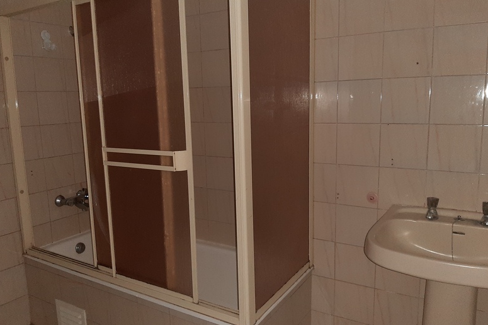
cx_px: 239
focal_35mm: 29
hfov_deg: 63.7
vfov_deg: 44.9
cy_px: 168
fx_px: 393
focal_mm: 3.93
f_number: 1.7
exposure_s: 1/17
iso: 1000
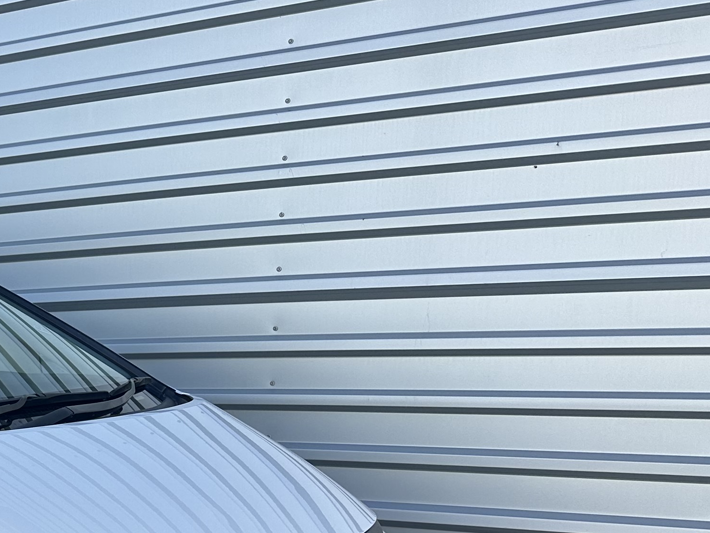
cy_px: 553
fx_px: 1333
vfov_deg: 21.7
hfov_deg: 25.5
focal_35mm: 65
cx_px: -219
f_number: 1.78
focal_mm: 6.86
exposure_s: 1/1751
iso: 80
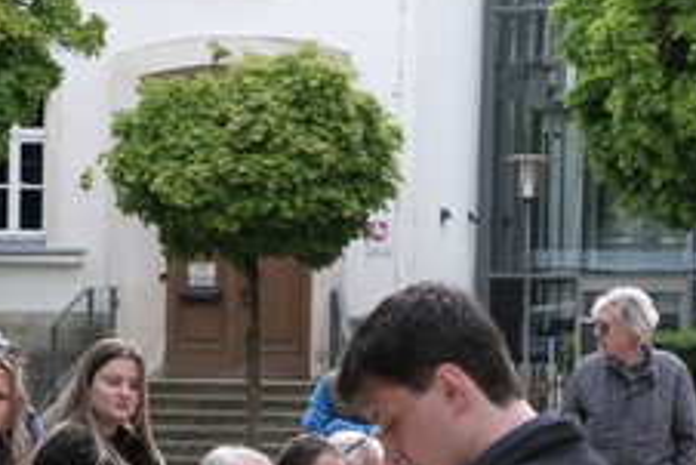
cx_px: -3
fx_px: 5068
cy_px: 679
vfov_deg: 5.2
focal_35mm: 262
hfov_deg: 7.8
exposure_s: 1/160
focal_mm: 49.4
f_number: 5.6
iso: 200
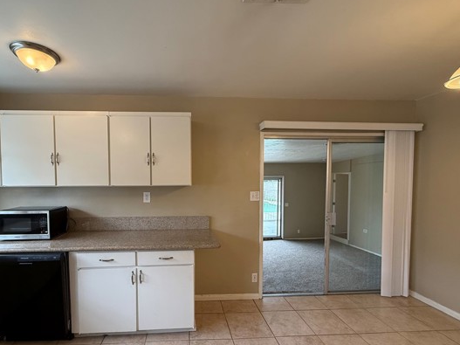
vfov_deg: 74.5
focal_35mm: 17
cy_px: 191
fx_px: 226
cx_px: 195
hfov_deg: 90.4
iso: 160
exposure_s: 1/120
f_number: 2.2
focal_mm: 2.22
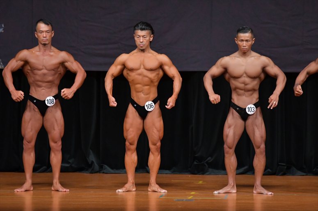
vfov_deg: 4.8
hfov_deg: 7.2
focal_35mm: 285
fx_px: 2516
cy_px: 106
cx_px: 159
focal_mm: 190
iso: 4000
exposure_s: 1/400
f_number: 5.6
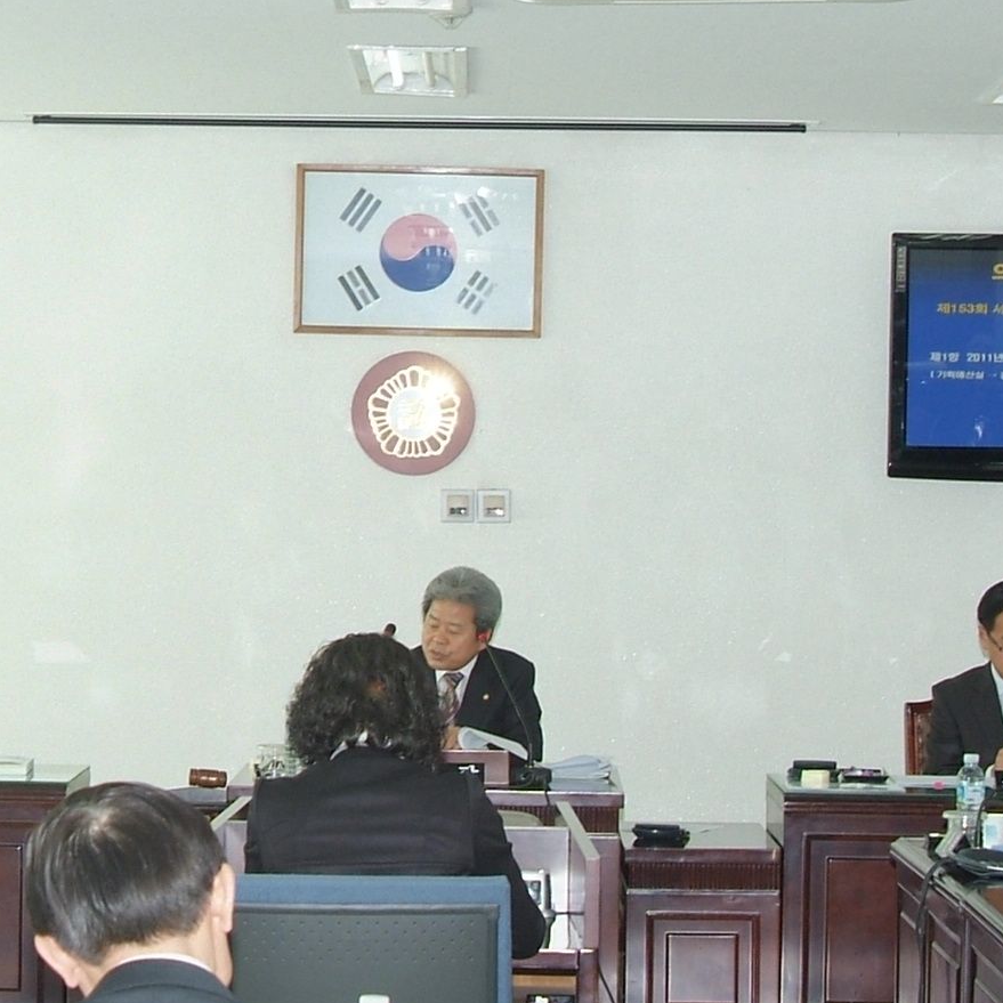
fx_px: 3737
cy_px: 508
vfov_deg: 15.3
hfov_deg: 15.3
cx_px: 371
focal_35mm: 114
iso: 400
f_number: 5.6
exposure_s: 1/60
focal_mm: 26
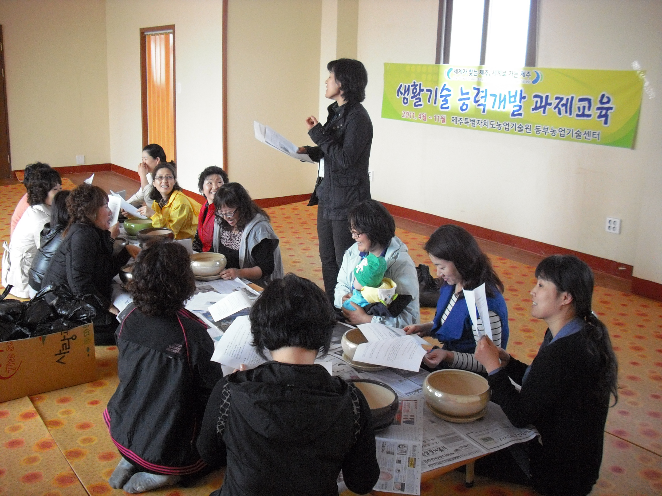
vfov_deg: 37.7
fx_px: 727
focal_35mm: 38
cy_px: 248
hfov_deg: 49.0
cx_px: 331
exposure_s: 1/100
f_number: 2.8
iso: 400
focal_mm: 6.2
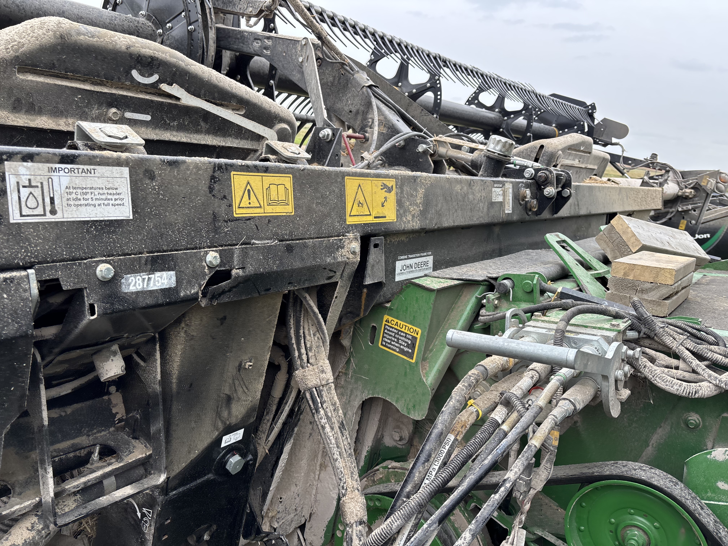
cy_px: 273
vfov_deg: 53.1
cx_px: 364
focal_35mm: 26
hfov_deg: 67.3
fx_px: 547
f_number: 1.6
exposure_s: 1/423
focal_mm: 5.96
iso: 50
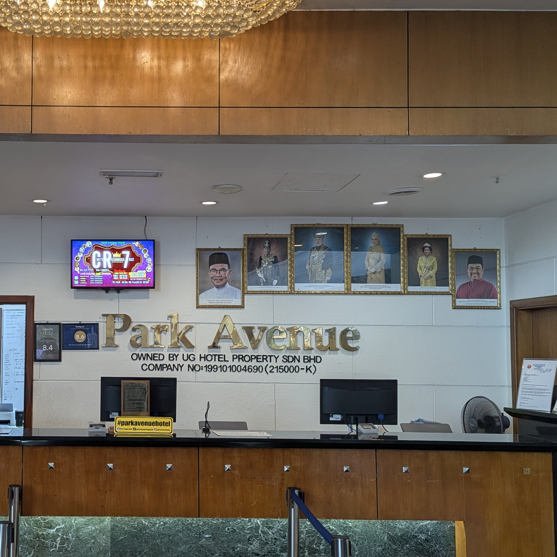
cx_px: 108
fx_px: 765
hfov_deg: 38.5
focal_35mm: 42
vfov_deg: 40.0
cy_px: 292
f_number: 1.85
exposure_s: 1/33.3
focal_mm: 6.81
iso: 55
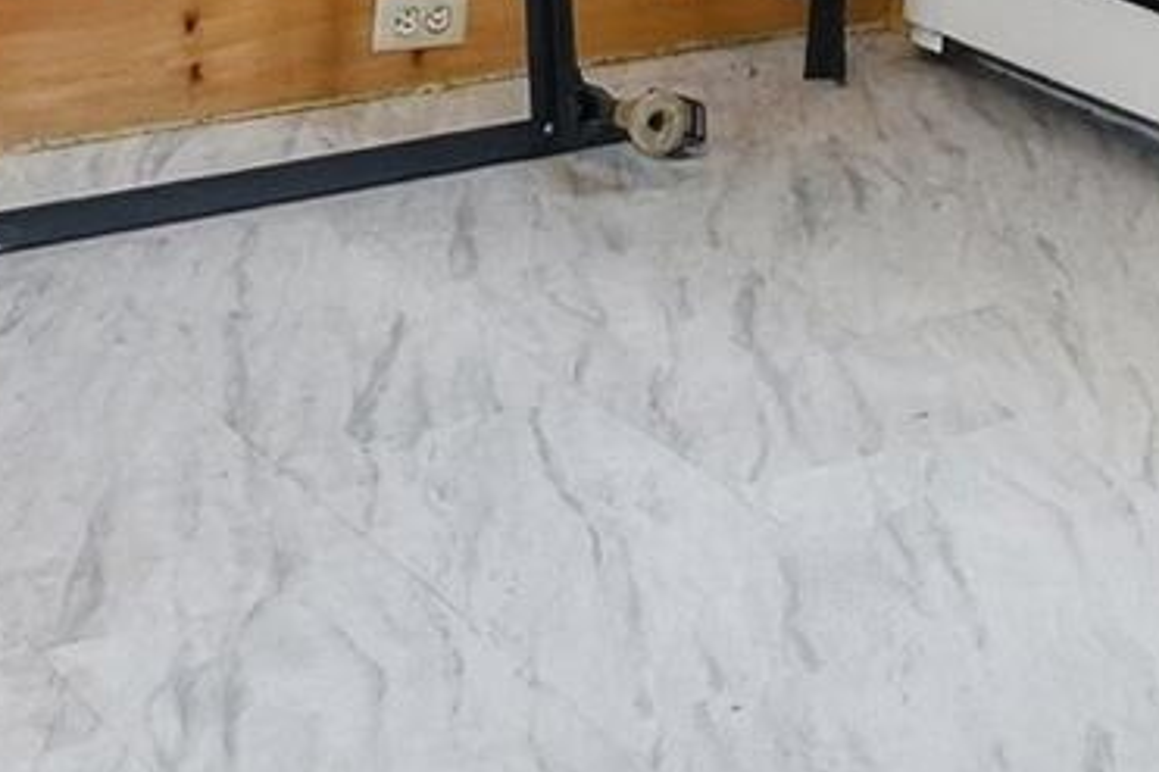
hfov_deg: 19.5
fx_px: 3250
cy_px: -891
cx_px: 1209
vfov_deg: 11.8
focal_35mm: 101
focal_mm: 10
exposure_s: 1/500
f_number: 11
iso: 400
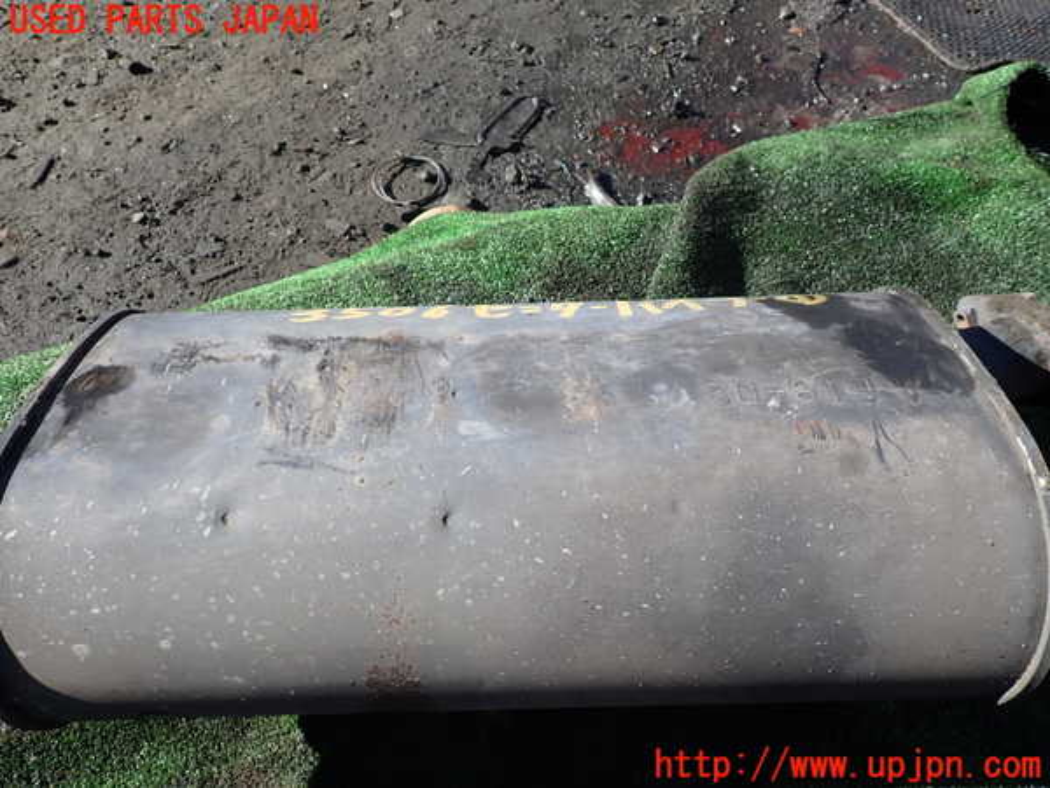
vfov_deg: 54.9
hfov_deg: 69.4
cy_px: 394
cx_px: 525
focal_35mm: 25
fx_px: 758
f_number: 2.8
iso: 100
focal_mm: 4.5
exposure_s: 1/800
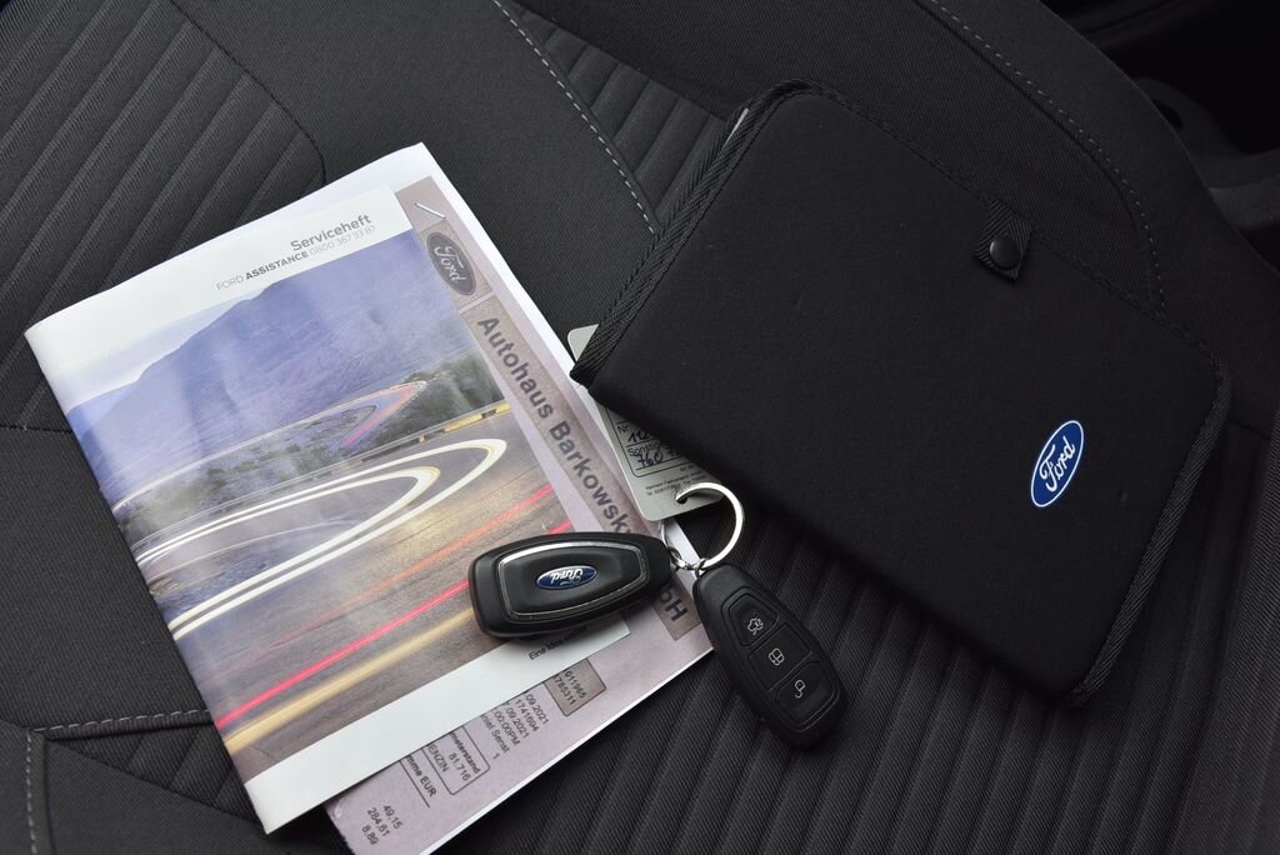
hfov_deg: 50.7
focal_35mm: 38
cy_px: 428
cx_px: 640
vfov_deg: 35.1
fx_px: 1352
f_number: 6.3
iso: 500
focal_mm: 38
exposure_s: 1/160
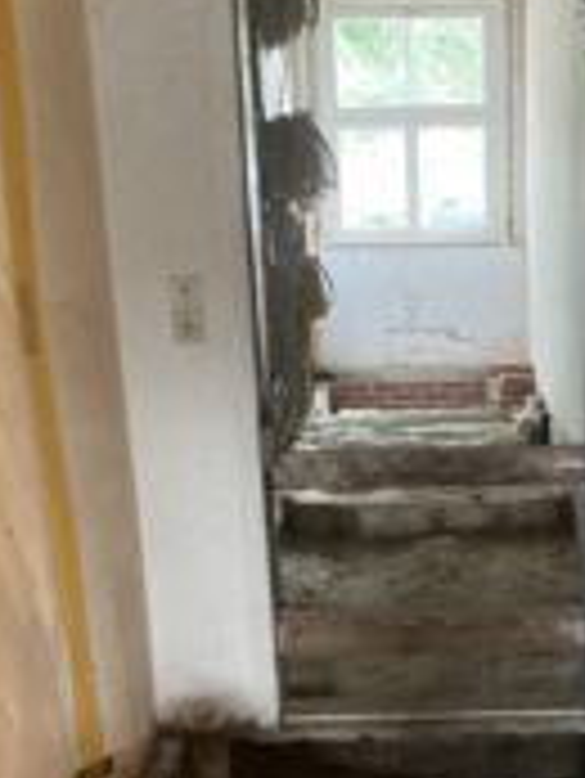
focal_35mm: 57
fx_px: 1283
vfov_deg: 33.0
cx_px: 430
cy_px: 591
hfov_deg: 25.4
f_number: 1.8
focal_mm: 3.99
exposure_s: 1/25
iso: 400
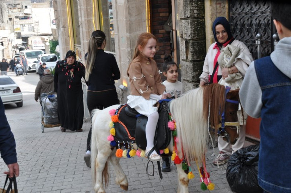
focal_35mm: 69
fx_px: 557
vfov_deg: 19.7
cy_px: 96
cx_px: 146
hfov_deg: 29.3
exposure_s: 1/100
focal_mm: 46
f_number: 10
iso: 200
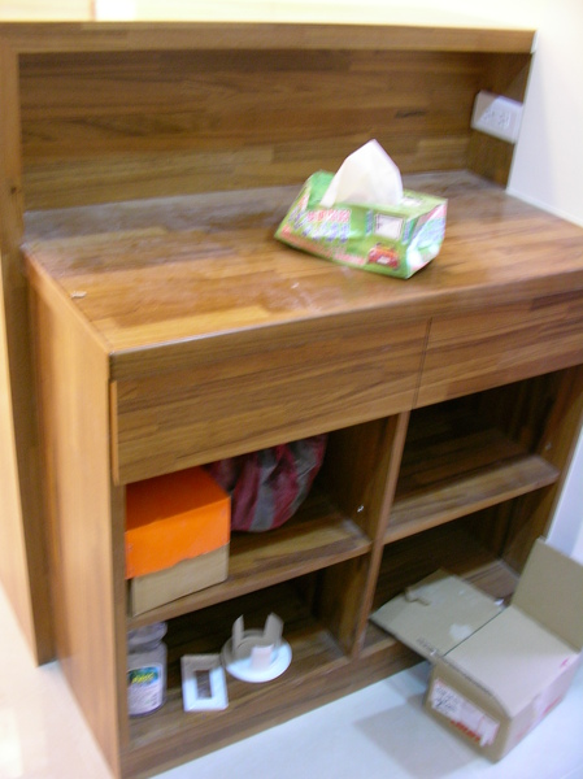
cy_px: 390
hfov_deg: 37.7
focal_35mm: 38
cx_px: 292
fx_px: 855
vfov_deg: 49.0
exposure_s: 1/4.3
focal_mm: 5.8
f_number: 3.5
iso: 100
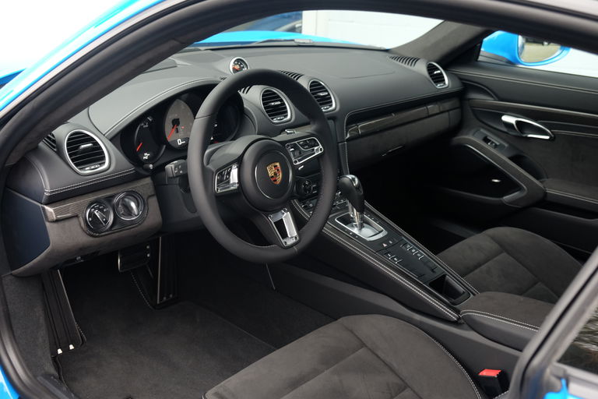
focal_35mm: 42
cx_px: 299
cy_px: 200
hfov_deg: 46.4
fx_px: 698
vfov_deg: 31.9
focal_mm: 27.7
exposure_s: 1/20
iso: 800
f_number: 4.5
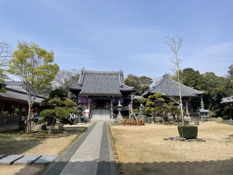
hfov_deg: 67.3
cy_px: 88
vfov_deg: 53.1
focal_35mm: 26
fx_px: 175
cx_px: 116
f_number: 1.6
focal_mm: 4.2
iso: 32
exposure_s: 1/4831
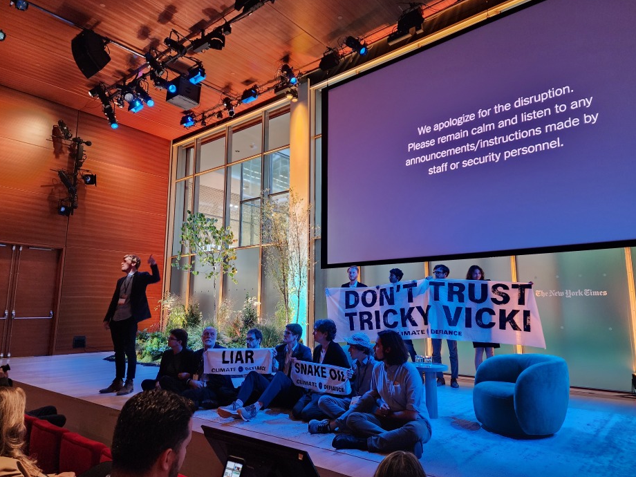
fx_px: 441
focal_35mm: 24
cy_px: 238
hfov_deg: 71.6
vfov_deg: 56.8
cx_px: 321
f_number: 1.8
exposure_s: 1/40
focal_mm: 6.4
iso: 500
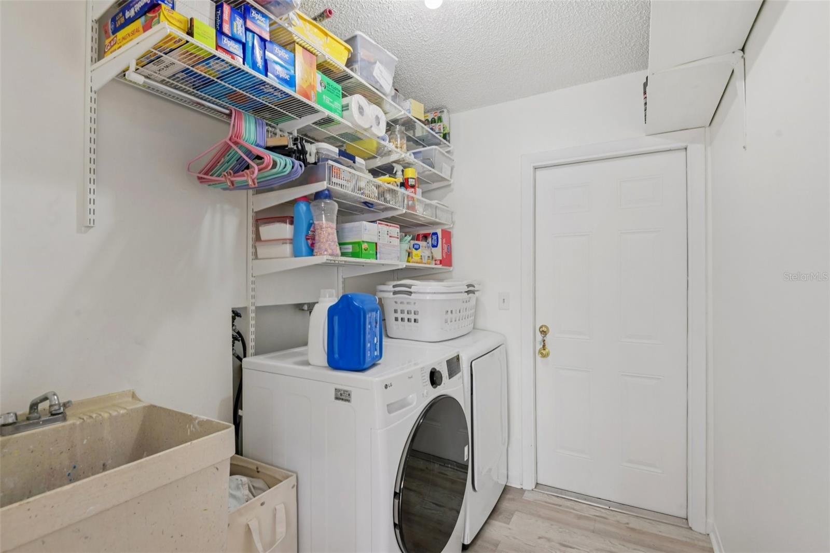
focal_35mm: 16
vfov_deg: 73.7
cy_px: 276
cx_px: 415
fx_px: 369
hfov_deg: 96.7
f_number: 8
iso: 400
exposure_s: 1/13
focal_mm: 16
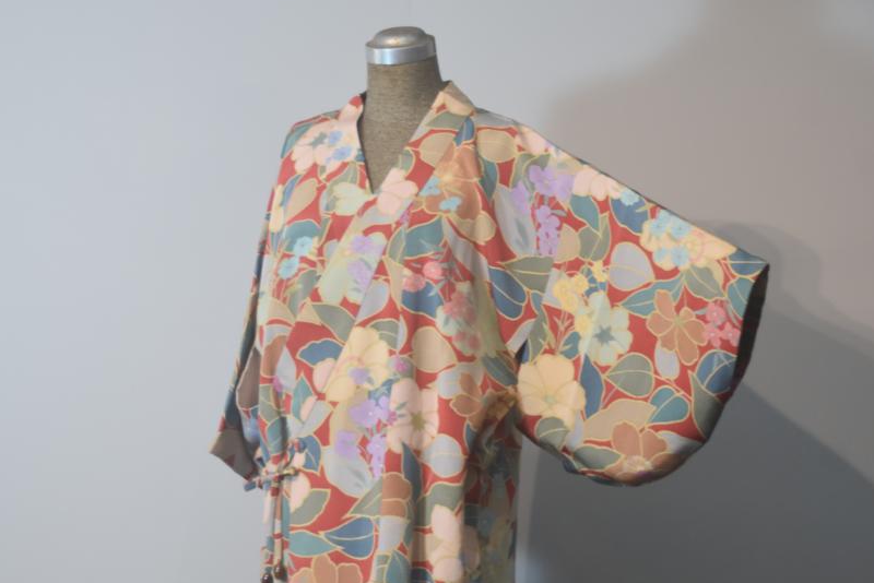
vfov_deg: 10.9
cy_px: 377
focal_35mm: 126
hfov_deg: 16.2
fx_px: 3060
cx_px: 380
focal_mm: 62
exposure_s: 1/60
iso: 720
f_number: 5
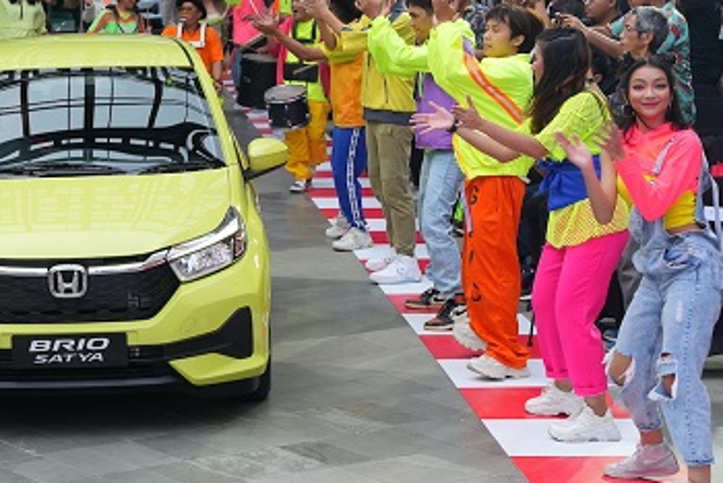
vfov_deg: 12.8
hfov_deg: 18.7
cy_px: 126
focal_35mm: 107
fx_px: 2151
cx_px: 58
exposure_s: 1/250
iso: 800
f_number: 4.5
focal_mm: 50
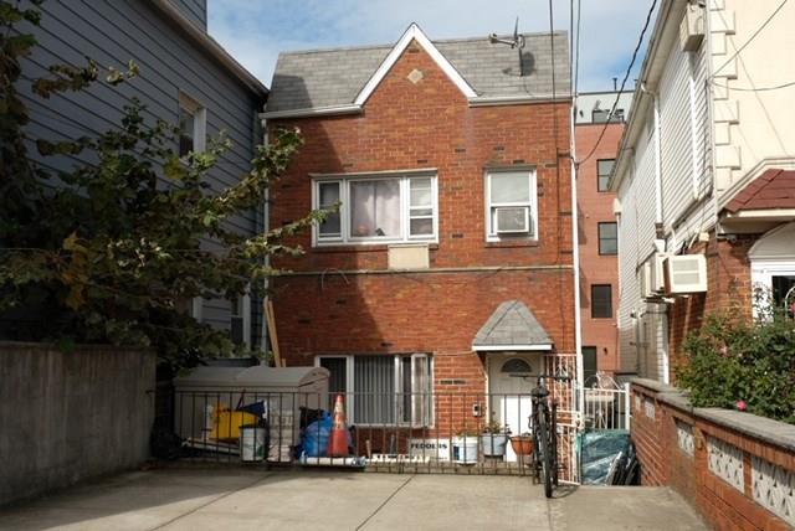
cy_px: 266
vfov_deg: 36.0
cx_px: 398
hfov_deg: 51.8
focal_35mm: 37
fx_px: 818
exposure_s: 1/640
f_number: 5.6
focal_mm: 24.9
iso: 160
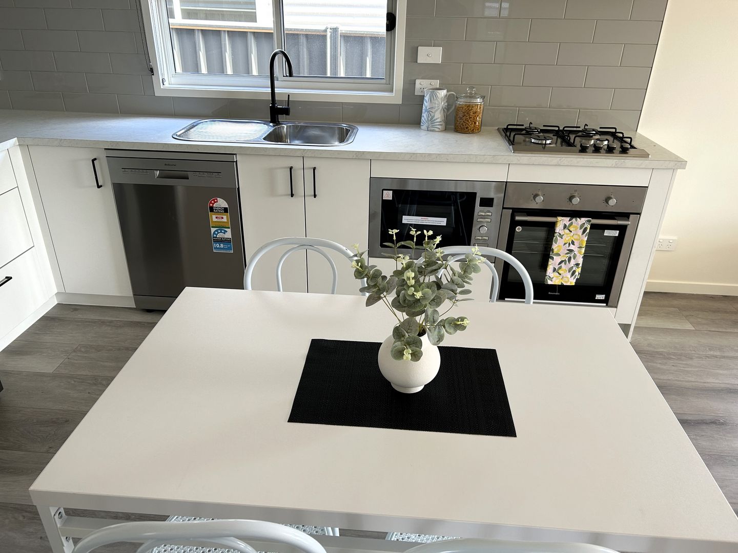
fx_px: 554
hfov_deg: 67.3
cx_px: 369
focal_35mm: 26
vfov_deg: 53.1
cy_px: 276
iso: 64
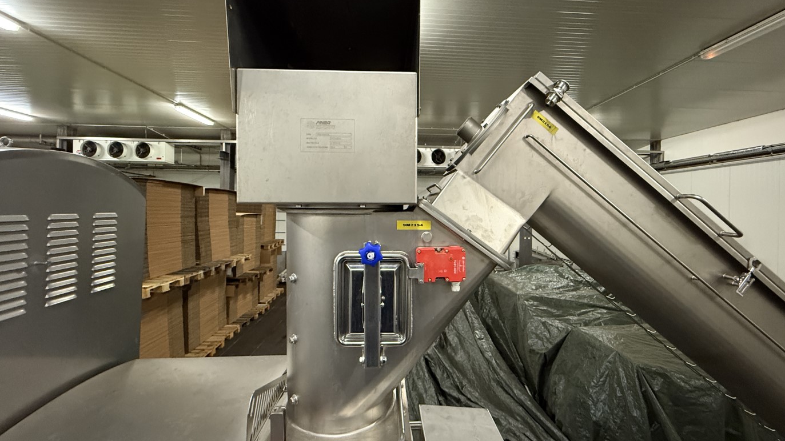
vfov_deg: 67.0
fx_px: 333
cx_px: 407
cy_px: 211
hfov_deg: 99.3
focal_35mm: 16
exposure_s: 1/50
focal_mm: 2.22
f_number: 2.2
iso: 640
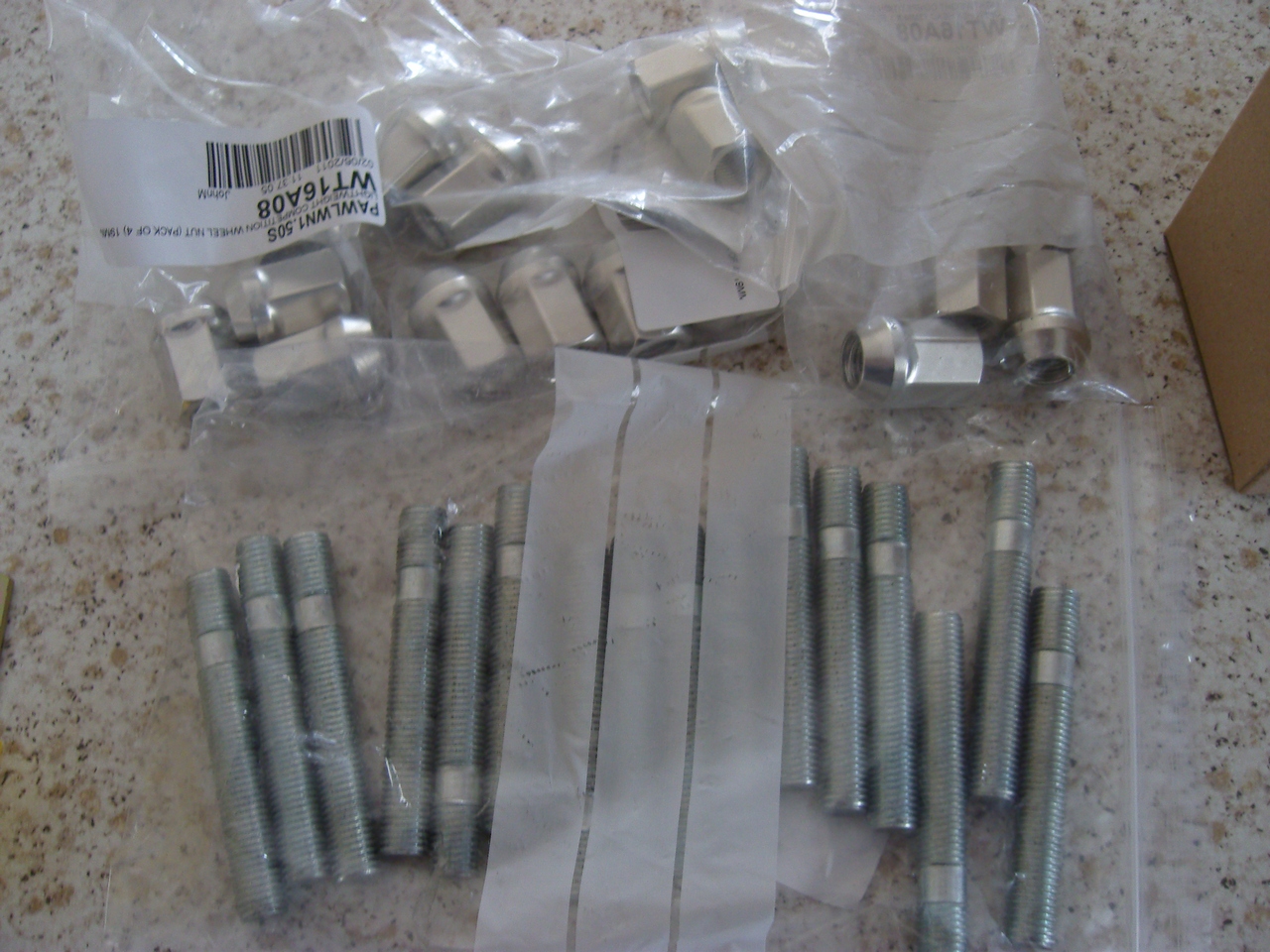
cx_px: 635
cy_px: 476
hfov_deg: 54.0
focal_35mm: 34
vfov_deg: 41.8
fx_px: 1247
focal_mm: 7.3
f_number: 2.8
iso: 200
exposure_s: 1/13
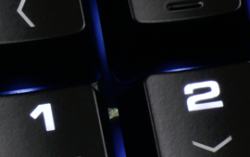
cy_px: 4
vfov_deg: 2.8
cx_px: -303
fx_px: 3238
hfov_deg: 4.3
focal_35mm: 475
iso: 100
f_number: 32
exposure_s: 4
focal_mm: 105
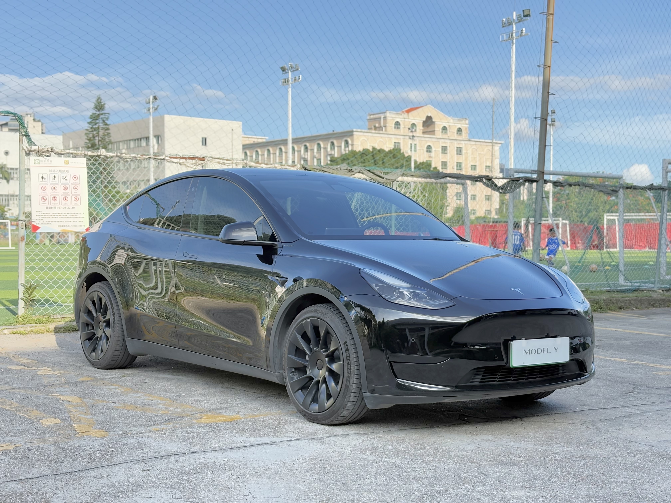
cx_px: 336
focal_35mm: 52
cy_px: 252
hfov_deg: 36.8
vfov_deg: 28.0
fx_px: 1008
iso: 50
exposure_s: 1/453
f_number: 1.6
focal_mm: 5.96
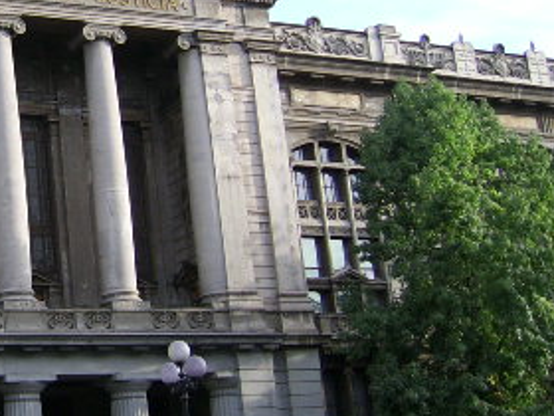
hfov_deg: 22.9
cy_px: 153
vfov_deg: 18.4
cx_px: -59
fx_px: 1280
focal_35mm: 80
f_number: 2.8
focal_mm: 5.95
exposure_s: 1/210
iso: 100
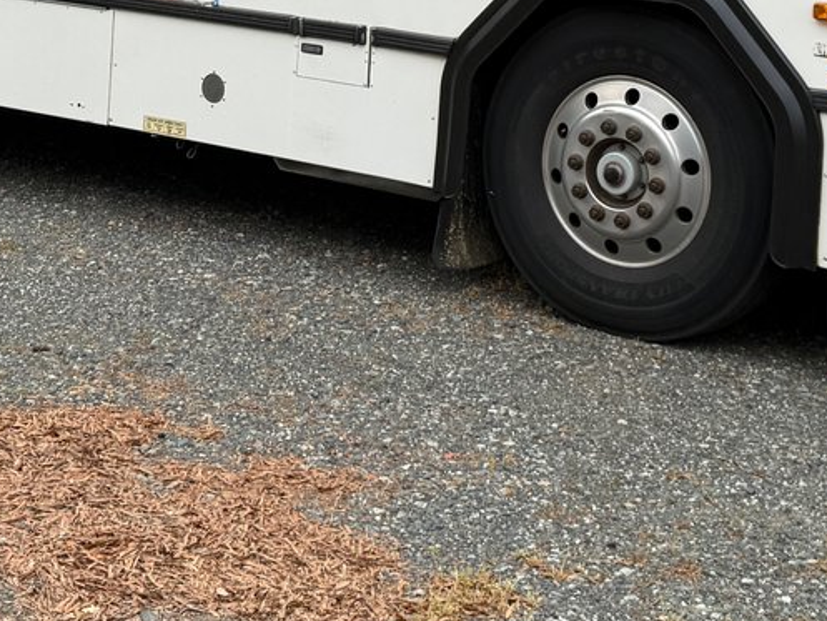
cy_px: -121
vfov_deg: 19.1
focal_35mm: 73
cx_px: 433
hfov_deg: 26.7
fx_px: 1744
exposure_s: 1/1689
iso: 80
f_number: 1.78
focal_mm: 6.76
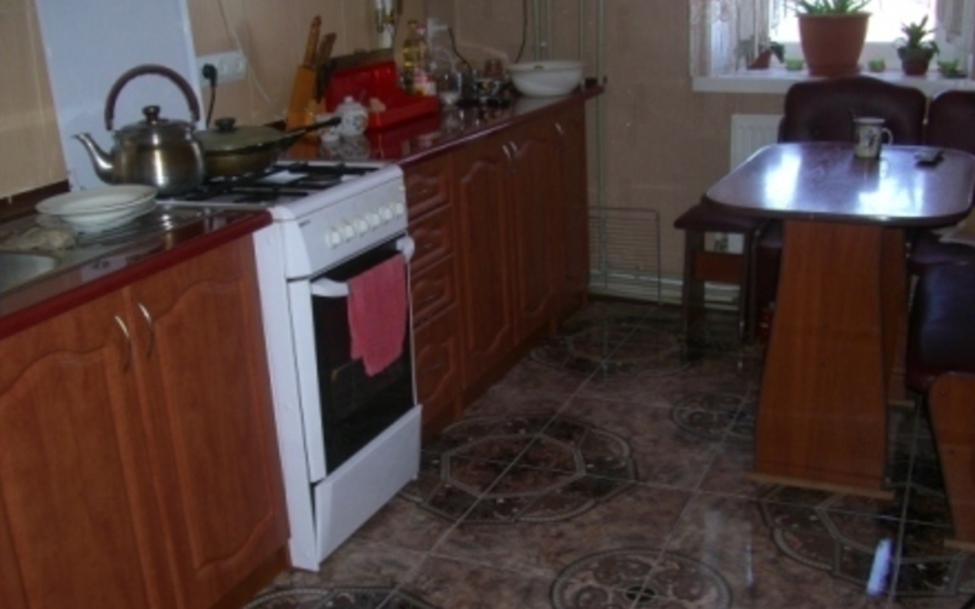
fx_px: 1089
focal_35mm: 41
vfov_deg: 31.2
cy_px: 347
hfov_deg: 48.2
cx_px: 488
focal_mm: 7.9
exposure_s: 1/60
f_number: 2.8
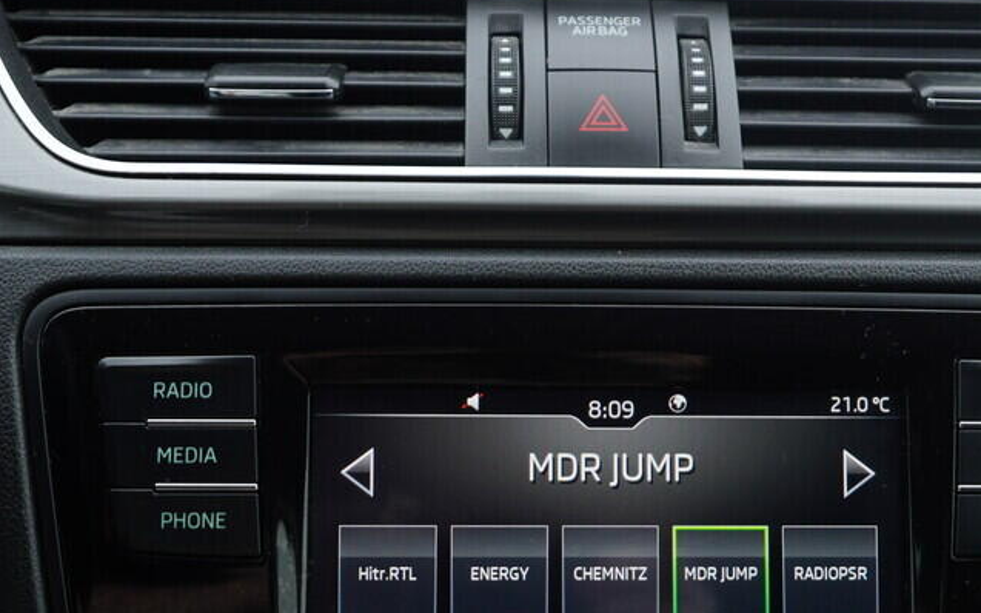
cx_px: 579
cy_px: 454
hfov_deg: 34.5
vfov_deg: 21.8
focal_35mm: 59
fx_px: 1577
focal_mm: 24
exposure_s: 1/50
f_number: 3.2
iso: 125
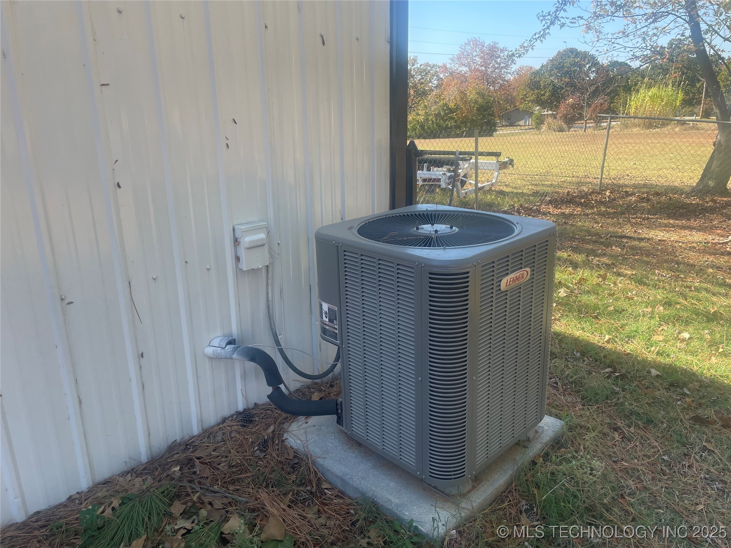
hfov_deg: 67.3
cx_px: 366
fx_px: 549
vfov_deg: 53.1
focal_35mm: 26
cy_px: 274
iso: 32
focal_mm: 4.2
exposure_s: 1/678
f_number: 1.6
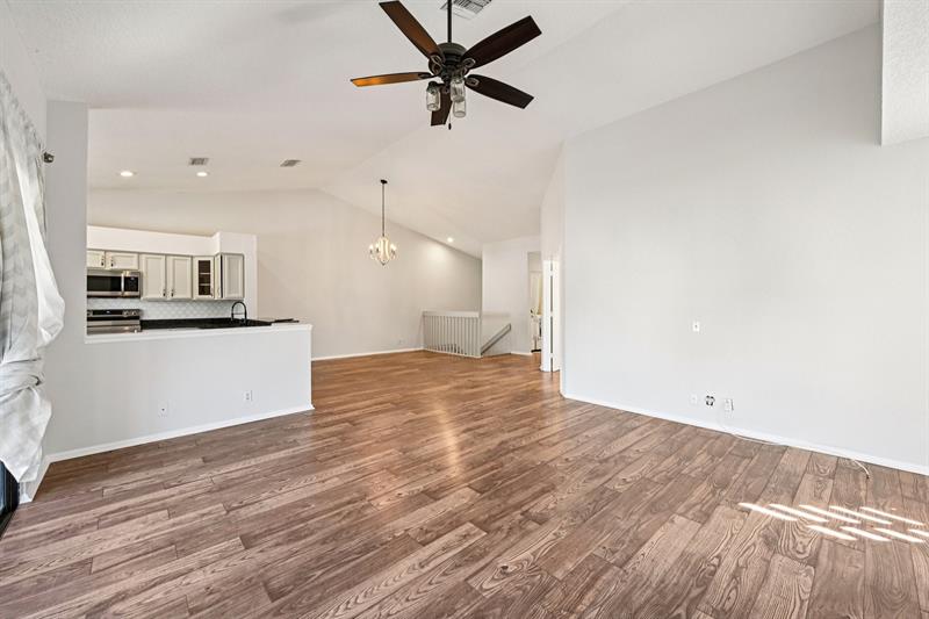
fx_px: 361
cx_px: 464
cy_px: 310
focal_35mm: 14
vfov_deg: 81.2
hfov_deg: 104.3
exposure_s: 1/50
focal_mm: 14
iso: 1250
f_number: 8
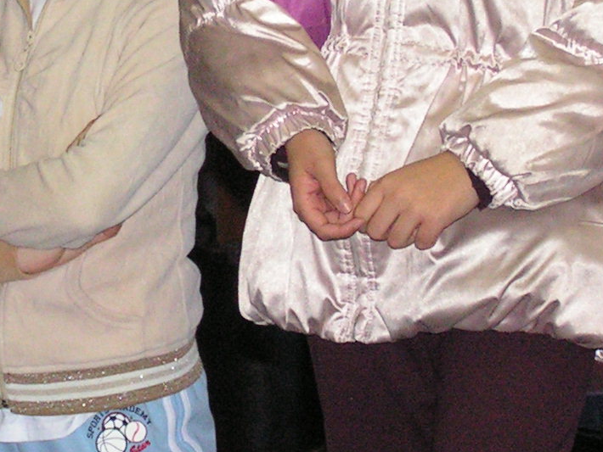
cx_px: 95
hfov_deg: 7.3
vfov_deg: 5.5
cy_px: 22
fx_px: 4740
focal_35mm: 272
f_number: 3.2
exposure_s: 1/100
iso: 200
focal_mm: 14.1
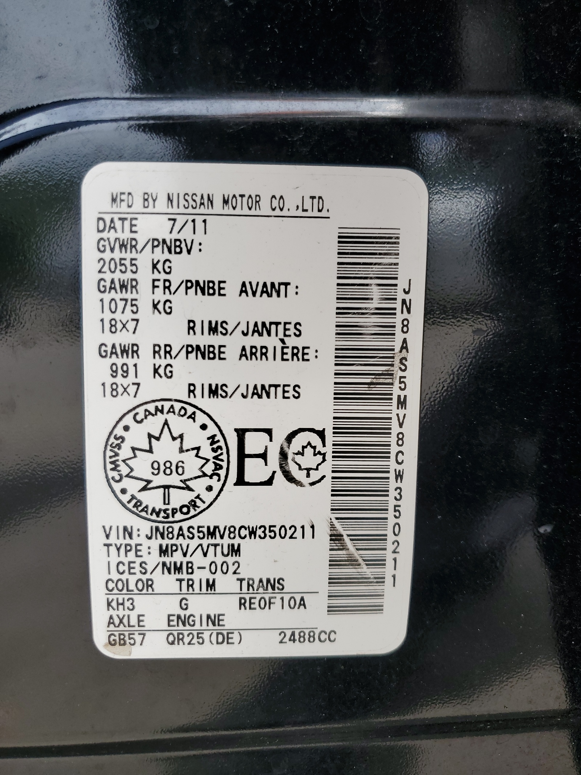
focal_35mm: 26
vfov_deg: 67.3
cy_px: 388
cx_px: 290
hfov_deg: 53.1
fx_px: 582
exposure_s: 1/1000
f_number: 1.5
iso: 50
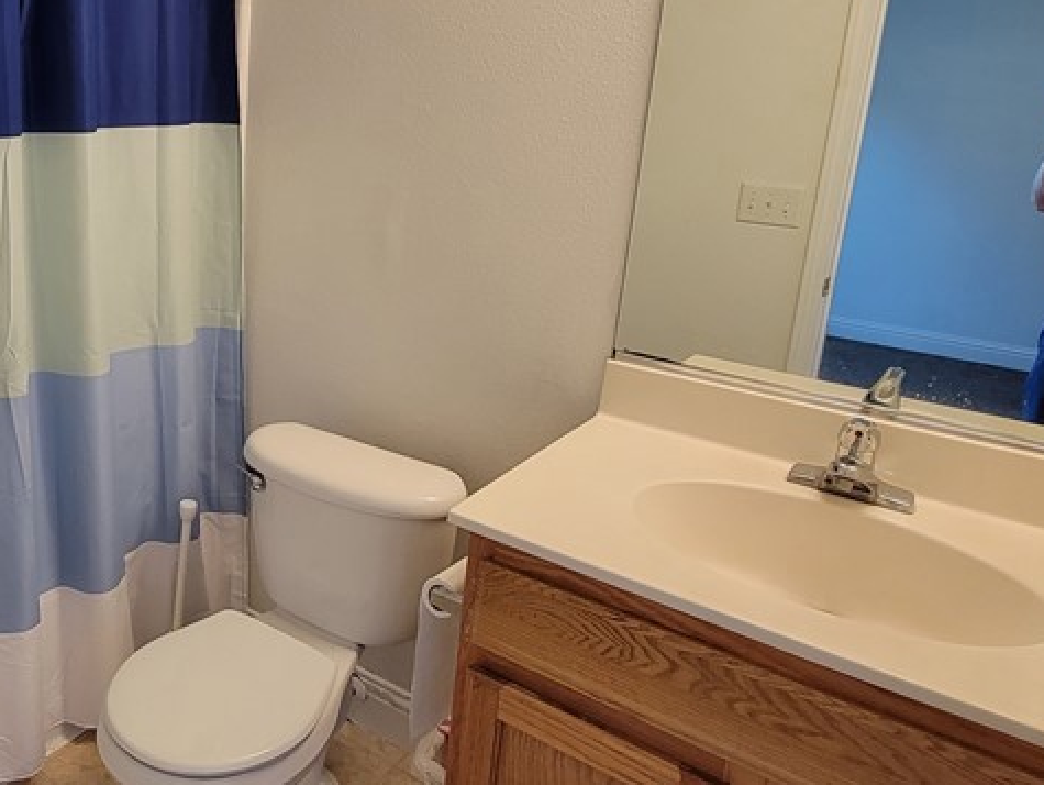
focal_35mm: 28
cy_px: 292
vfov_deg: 49.3
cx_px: 224
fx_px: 845
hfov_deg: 59.0
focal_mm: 2.2
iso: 250
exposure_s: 1/60
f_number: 2.2
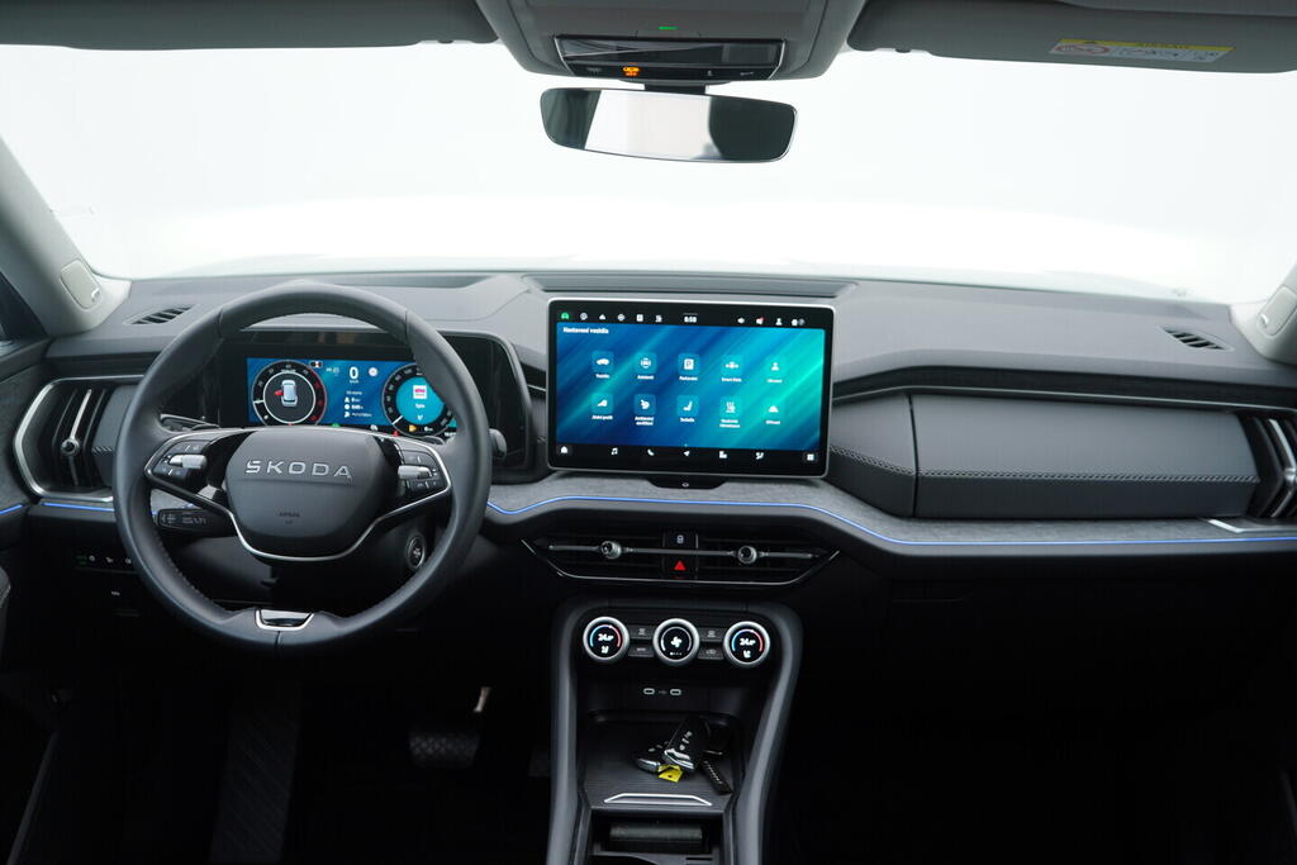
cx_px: 648
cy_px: 432
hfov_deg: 53.1
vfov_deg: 36.9
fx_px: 1297
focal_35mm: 36
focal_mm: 24
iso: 125
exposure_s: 1/40
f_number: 2.8
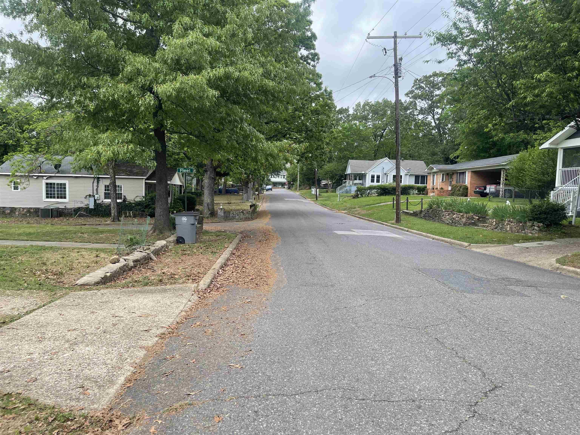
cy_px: 218
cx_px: 290
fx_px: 419
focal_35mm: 25
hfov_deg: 69.4
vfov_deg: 54.9
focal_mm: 5.1
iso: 32
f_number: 1.6
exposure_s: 1/796
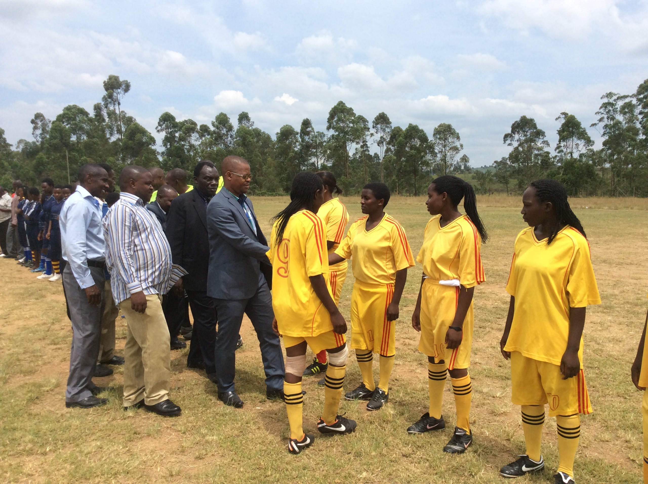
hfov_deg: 55.4
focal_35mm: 33
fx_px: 617
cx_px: 324
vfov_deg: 42.8
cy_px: 242
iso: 32
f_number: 2.4
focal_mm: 3.3
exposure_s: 1/1845
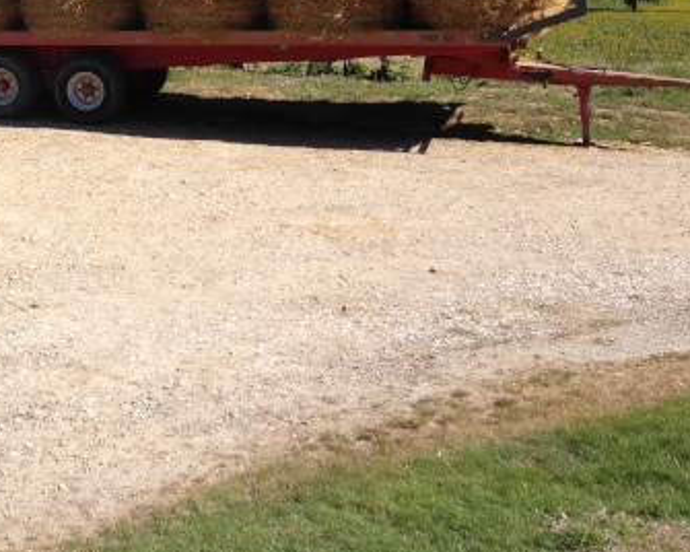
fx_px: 1572
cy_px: -2
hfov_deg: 23.3
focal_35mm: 77
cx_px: -62
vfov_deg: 19.3
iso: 50
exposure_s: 1/1355
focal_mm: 4.12
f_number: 2.4
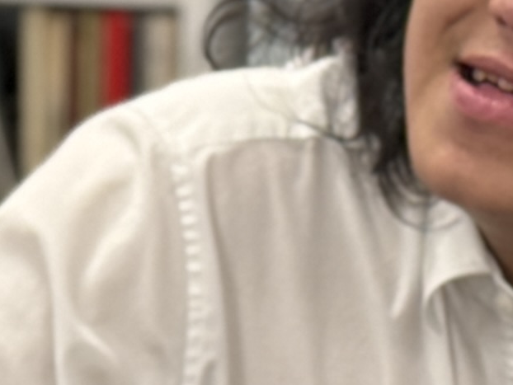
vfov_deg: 4.8
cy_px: 79
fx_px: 4611
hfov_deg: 6.2
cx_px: -571
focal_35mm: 311
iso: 160
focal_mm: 6.76
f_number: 1.78
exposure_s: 1/60
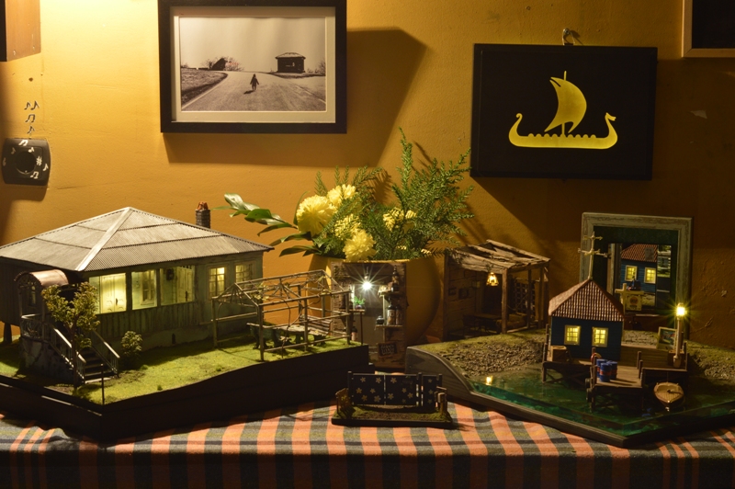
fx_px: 1530
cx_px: 368
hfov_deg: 27.0
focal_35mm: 75
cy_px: 244
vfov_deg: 18.2
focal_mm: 50
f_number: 16
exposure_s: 8
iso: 200
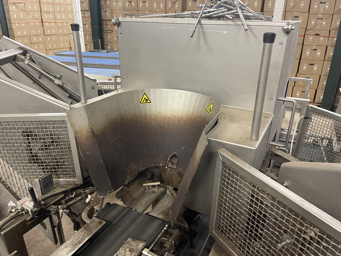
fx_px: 246
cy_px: 128
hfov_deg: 69.4
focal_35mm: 25
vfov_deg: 54.9
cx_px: 170
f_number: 1.6
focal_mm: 5.1
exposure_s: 1/50
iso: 400
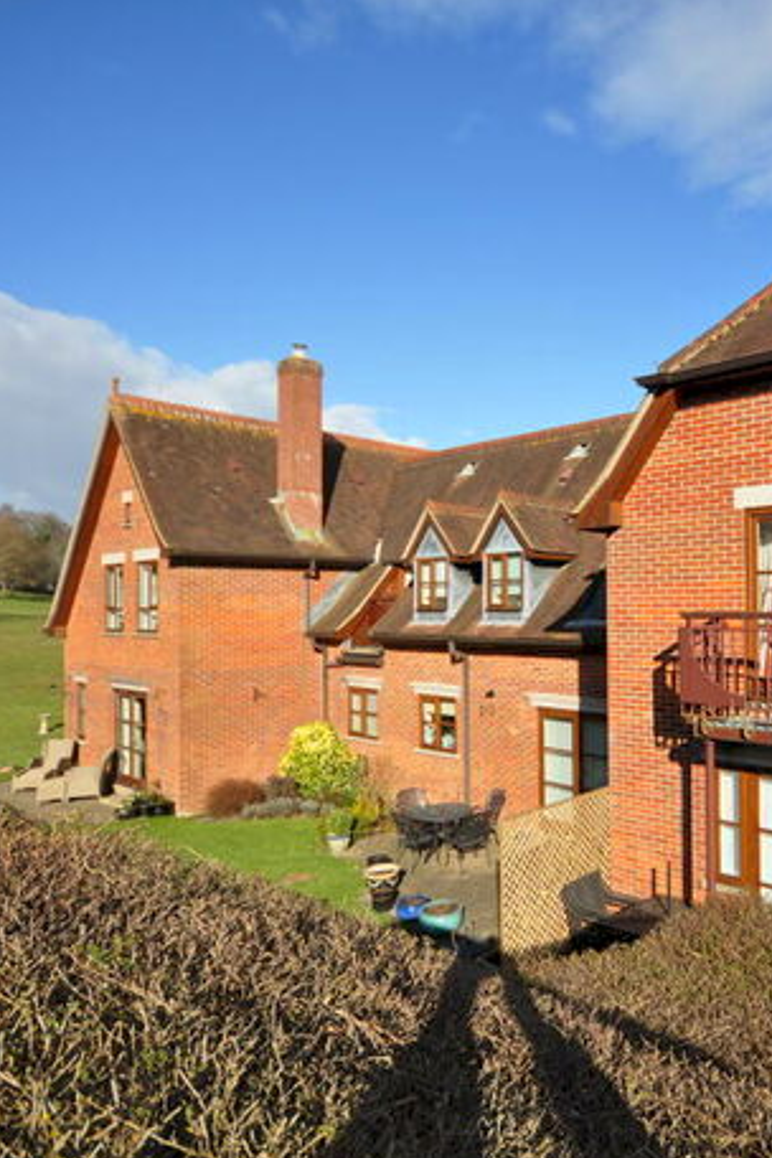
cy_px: 585
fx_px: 740
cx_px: 655
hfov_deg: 50.5
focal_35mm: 23
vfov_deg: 76.1
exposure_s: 1/1000
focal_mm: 10
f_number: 4.5
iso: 200
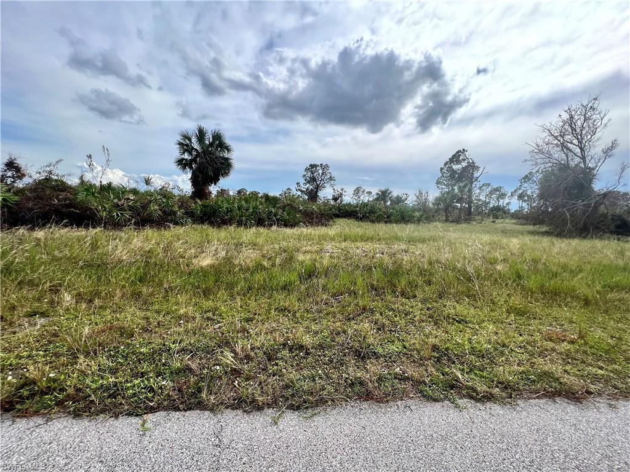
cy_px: 236
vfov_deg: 89.9
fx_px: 237
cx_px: 315
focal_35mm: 13
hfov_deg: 106.2
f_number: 1.8
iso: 32
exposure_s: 1/2137
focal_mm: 1.57
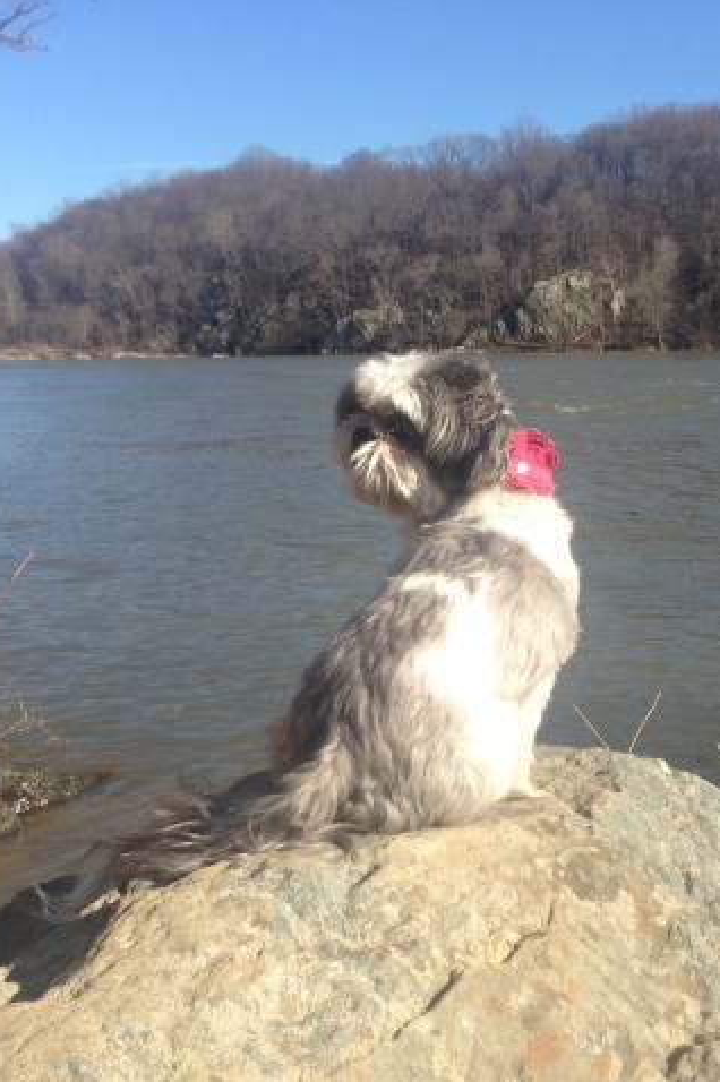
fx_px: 1382
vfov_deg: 42.8
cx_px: 374
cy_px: 541
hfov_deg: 29.2
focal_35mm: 46
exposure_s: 1/1205
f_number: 2.4
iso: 50
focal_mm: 4.12
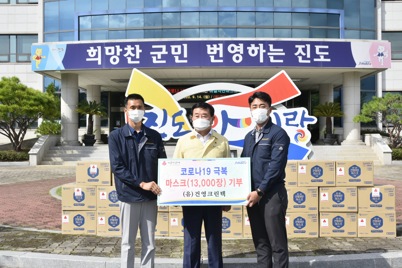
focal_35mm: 38
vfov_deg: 35.1
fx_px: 424
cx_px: 201
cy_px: 134
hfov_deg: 50.7
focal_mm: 38
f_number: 10
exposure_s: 1/125
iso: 100
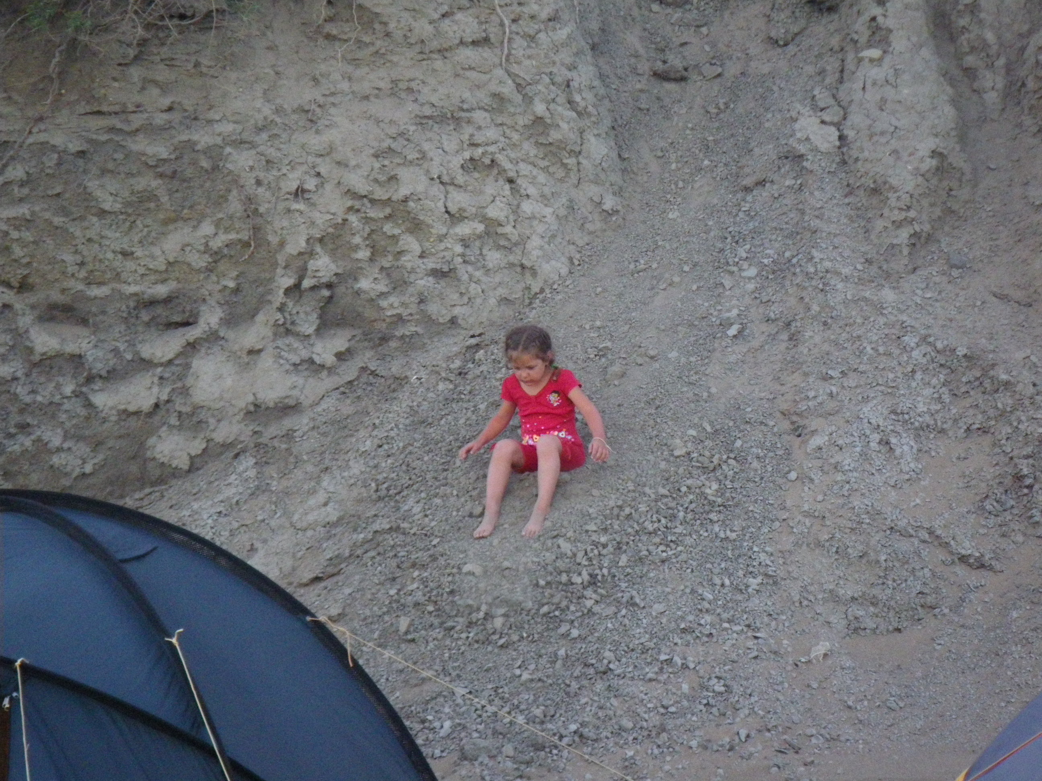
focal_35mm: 140
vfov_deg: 10.6
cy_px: 390
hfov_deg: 14.1
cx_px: 521
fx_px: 4214
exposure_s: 1/250
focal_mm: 25
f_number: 5.5
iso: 500
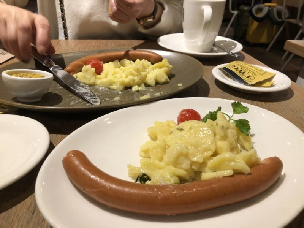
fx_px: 246
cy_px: 114
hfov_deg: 63.4
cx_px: 152
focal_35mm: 28
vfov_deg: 49.7
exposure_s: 1/20
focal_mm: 4
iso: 40
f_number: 1.8
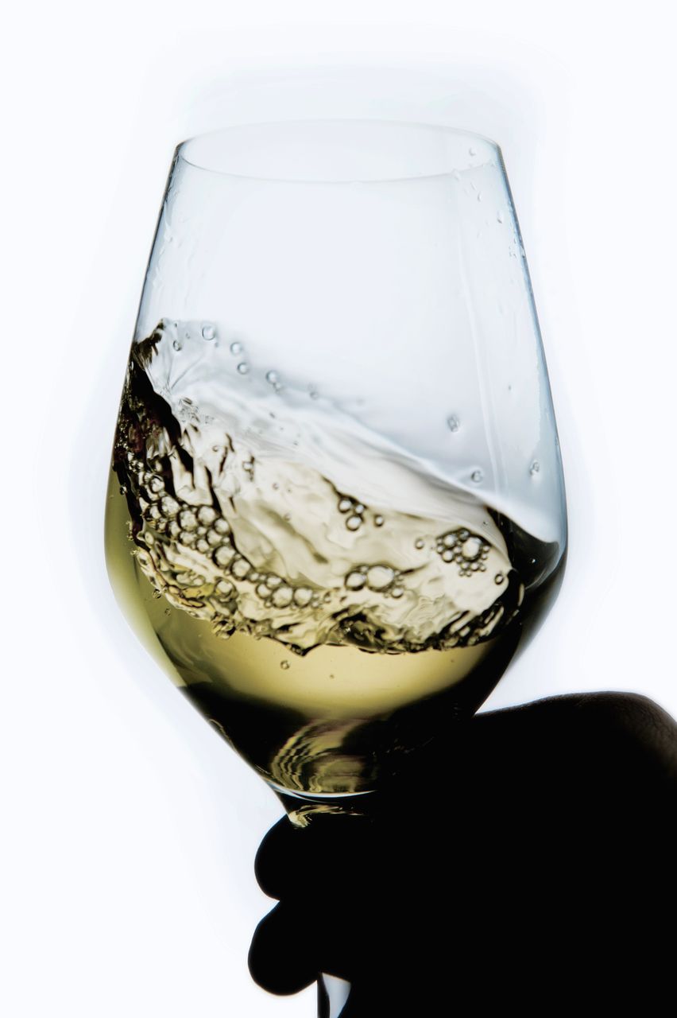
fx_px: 1751
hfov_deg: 21.9
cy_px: 509
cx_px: 338
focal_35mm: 62
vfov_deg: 32.4
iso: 400
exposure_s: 1/6400
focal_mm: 62
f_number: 5.6
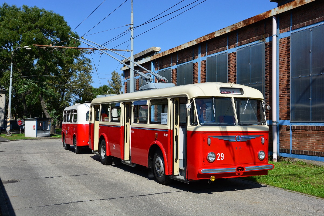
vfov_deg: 31.9
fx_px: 378
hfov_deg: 46.4
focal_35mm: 42
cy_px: 108
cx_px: 162
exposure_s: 1/640
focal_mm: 28
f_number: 9
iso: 200
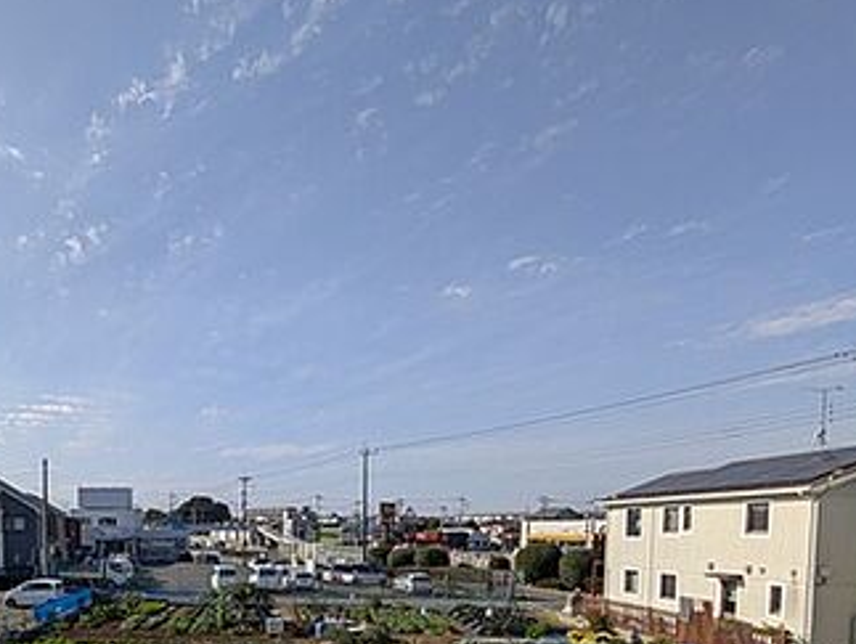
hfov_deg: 68.0
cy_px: 555
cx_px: 191
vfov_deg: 53.1
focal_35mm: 23
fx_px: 569
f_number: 1.7
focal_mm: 2.02
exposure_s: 1/5848
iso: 56
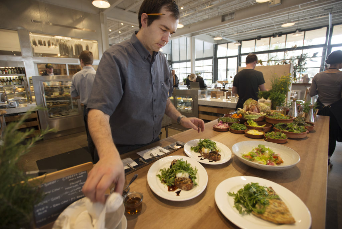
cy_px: 114
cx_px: 171
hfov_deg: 93.2
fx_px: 162
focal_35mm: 17
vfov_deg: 70.5
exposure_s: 1/160
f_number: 4
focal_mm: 17
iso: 1000
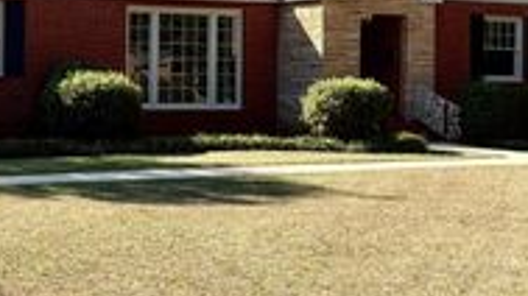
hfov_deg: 27.2
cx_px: 50
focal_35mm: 75
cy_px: 82
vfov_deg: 16.0
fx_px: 1049
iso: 50
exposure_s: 1/1751
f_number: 1.6
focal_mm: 5.96
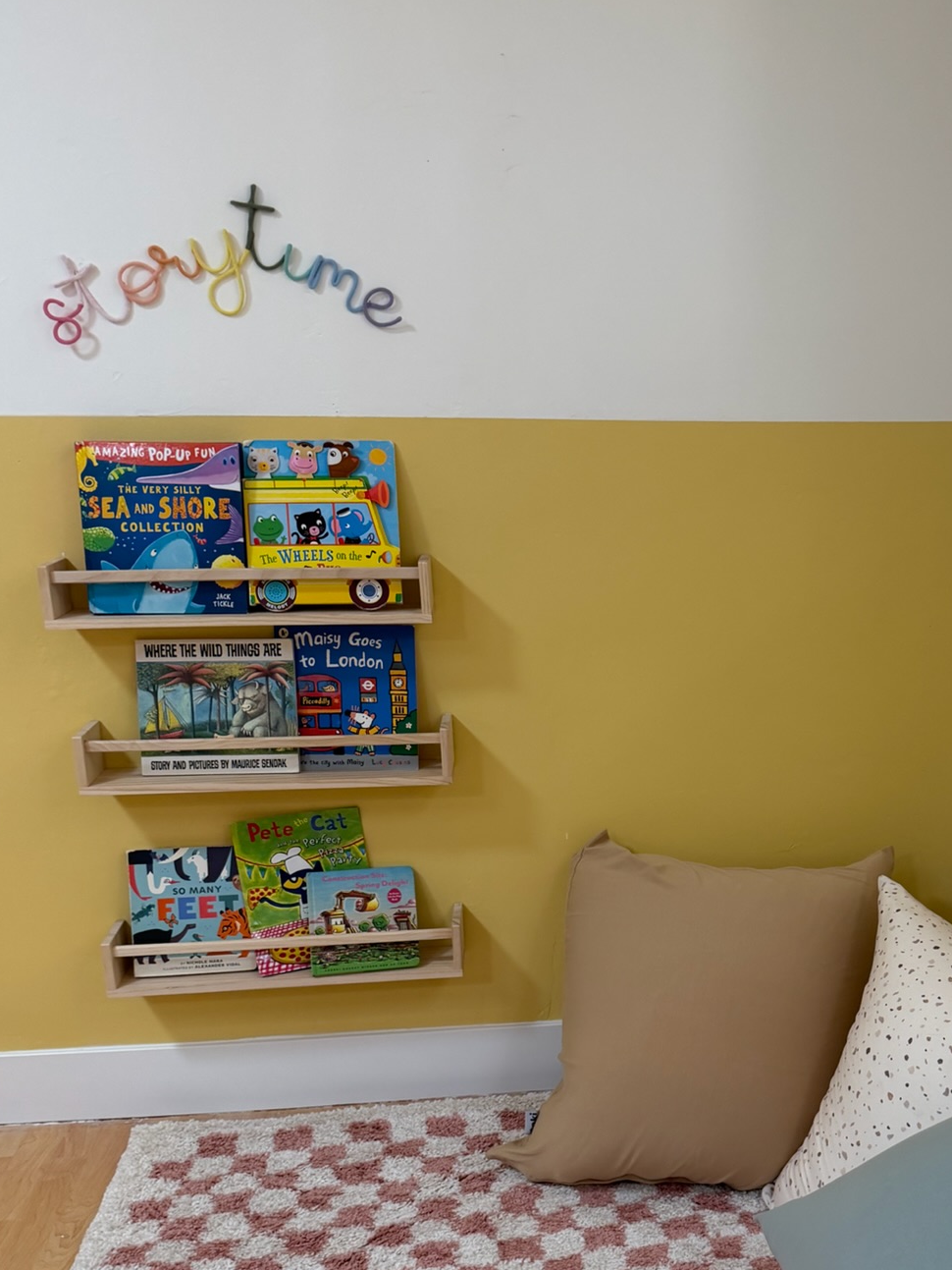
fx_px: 1393
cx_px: 741
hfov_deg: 36.6
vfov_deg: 48.3
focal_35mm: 38
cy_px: 830
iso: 200
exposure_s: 1/120
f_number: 1.78
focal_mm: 6.76
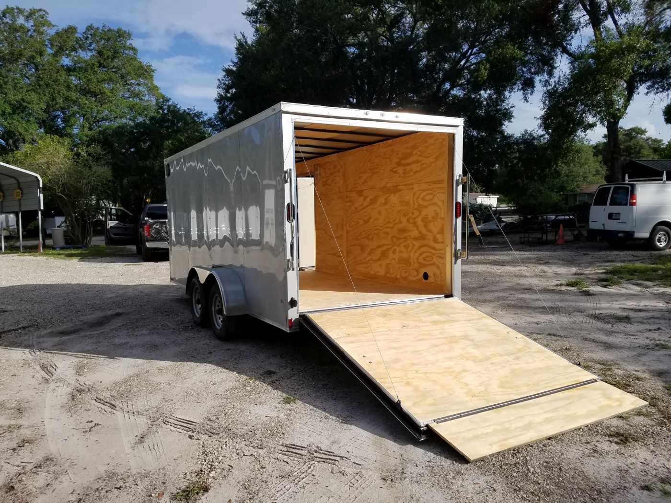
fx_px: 504
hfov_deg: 67.3
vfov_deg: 53.1
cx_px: 336
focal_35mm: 26
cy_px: 252
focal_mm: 4.2
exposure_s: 1/3256
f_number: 1.7
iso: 50
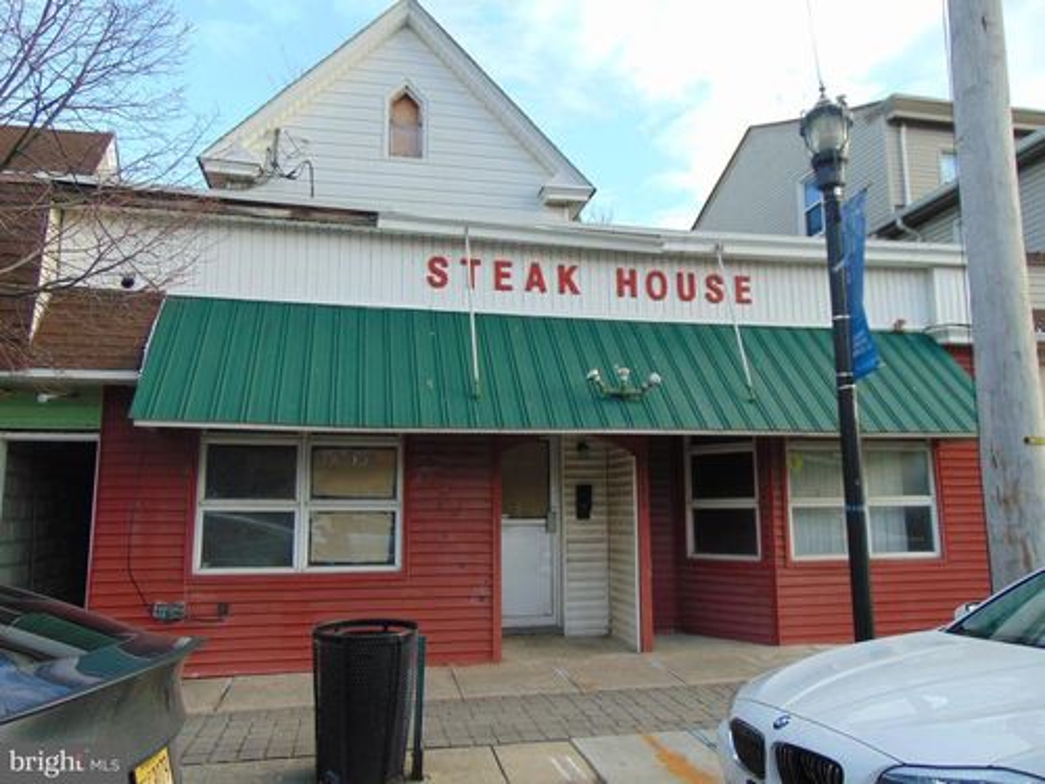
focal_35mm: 25
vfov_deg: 54.9
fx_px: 755
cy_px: 392
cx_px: 522
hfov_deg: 69.4
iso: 80
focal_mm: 4.5
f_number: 3
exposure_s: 1/250
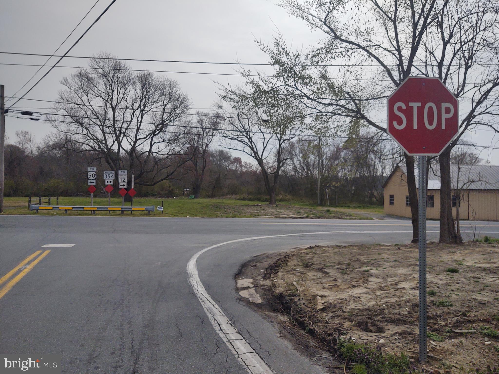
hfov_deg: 65.3
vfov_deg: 51.4
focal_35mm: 27
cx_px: 250
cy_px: 187
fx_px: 389
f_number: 1.7
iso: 100
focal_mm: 4.75
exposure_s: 1/12921
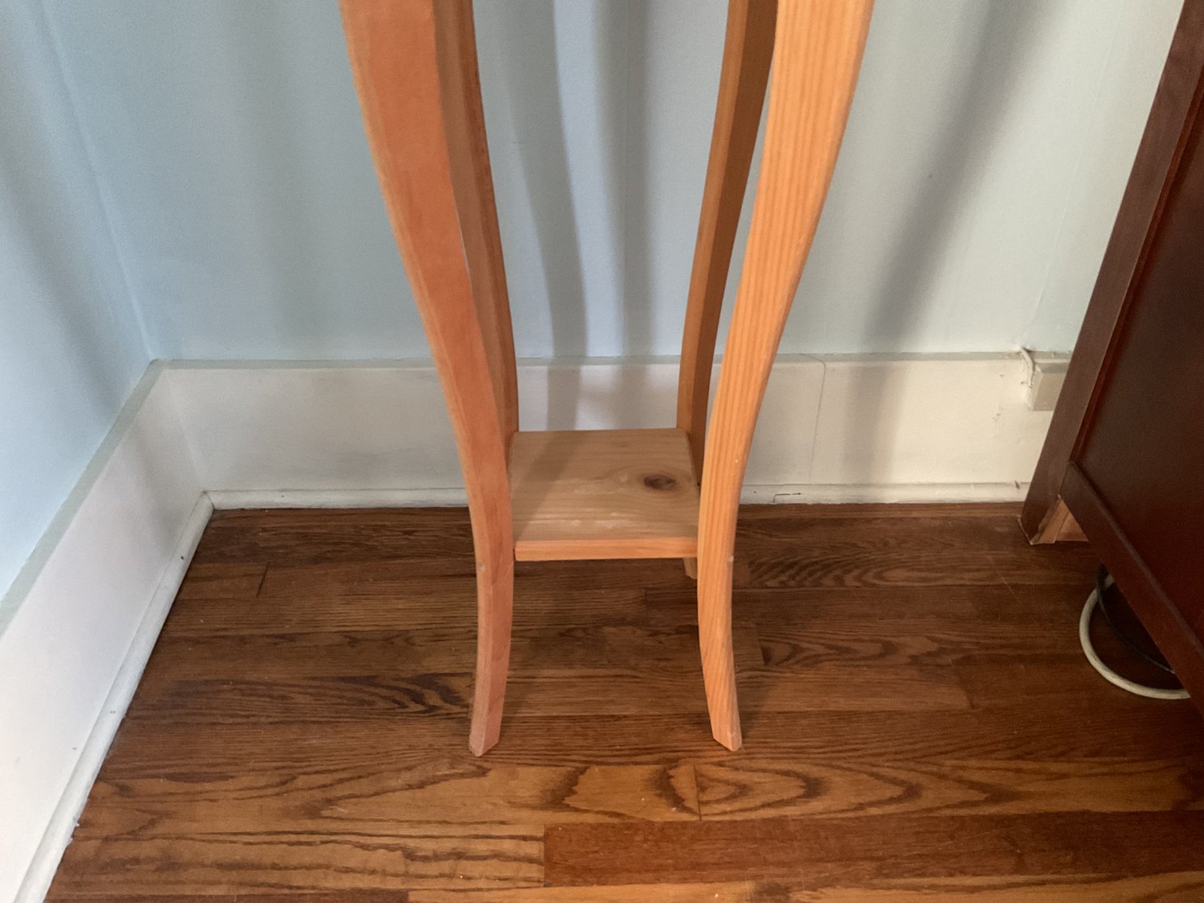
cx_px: 602
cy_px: 452
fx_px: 1009
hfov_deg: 61.7
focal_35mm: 29
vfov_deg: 48.2
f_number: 1.8
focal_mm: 3
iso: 400
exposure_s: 1/25
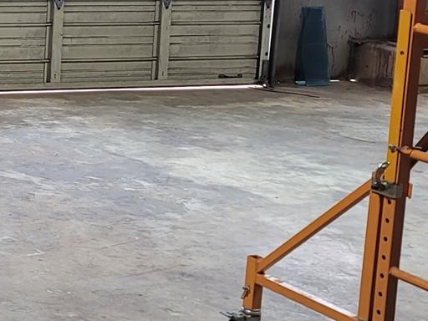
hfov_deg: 17.4
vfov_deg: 14.6
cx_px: -234
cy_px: 3
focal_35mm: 100
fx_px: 1236
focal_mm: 7
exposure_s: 1/120
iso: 100
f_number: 1.8
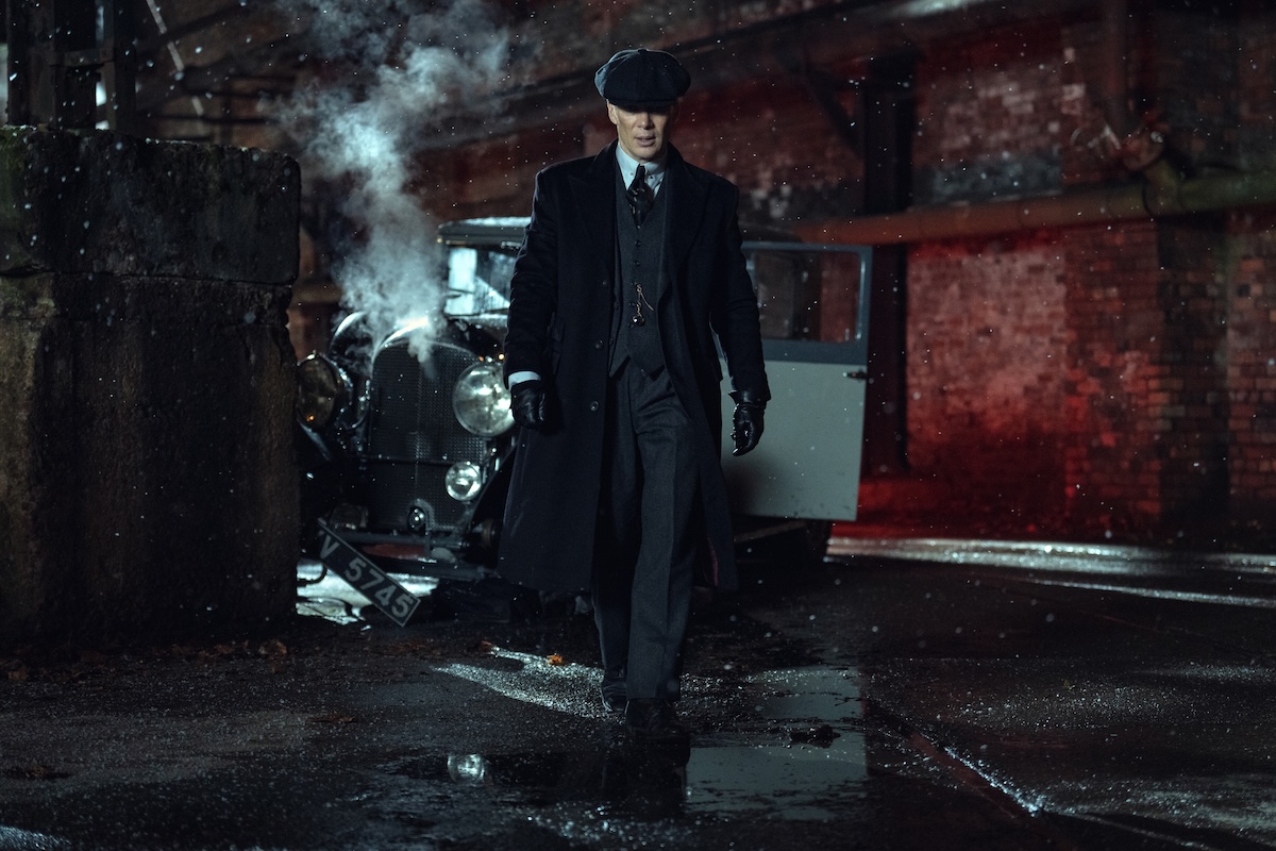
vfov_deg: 19.5
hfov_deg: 28.8
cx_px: 638
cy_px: 426
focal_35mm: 70
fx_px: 2481
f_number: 2.8
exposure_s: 1/320
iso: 3200
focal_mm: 70
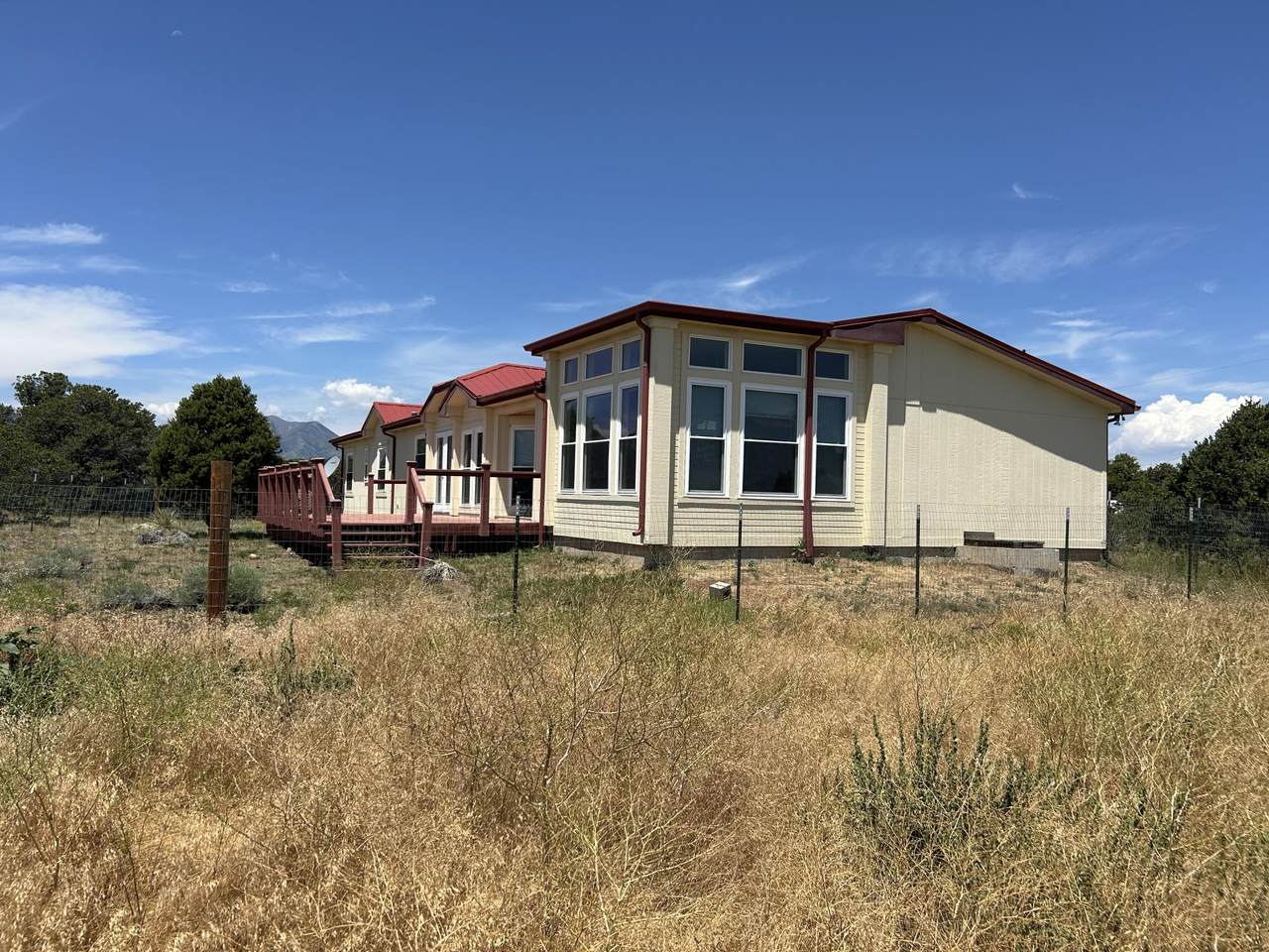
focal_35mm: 26
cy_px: 476
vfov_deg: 53.1
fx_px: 953
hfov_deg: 67.3
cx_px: 634
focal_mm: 5.7
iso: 50
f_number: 1.5
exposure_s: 1/5076
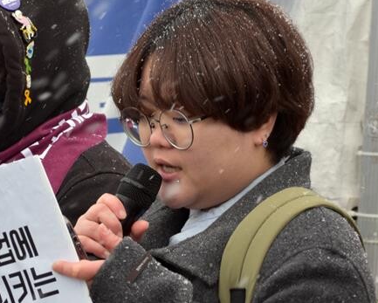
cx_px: 165
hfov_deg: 8.3
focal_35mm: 233
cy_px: 254
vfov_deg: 6.6
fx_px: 2608
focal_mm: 70
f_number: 5.3
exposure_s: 1/160
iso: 100
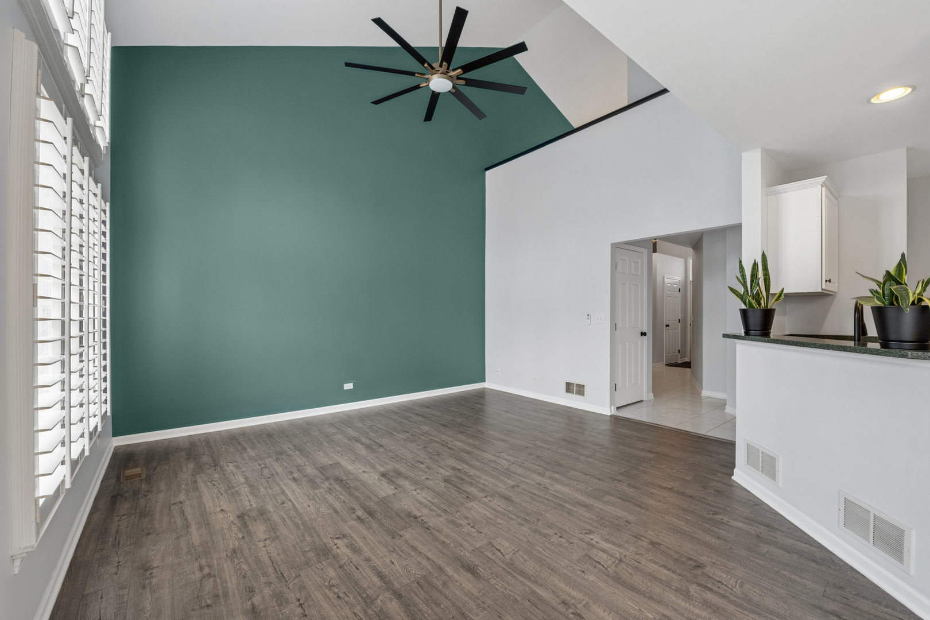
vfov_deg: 81.2
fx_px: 362
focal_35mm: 14
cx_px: 465
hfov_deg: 104.3
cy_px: 310
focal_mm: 14
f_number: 8
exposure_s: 1/40
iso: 200
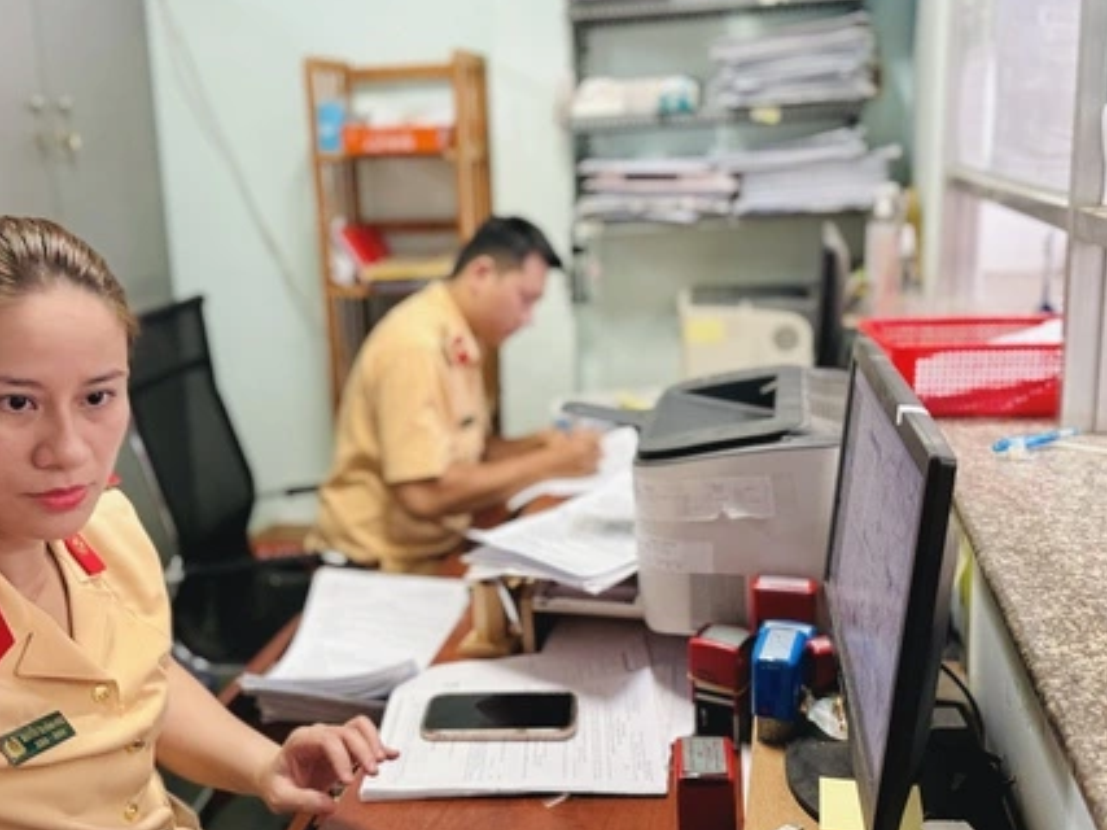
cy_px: 358
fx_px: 1151
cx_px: 531
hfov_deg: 51.4
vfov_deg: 39.6
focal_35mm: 36
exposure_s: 1/59
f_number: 1.78
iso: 320
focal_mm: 6.76
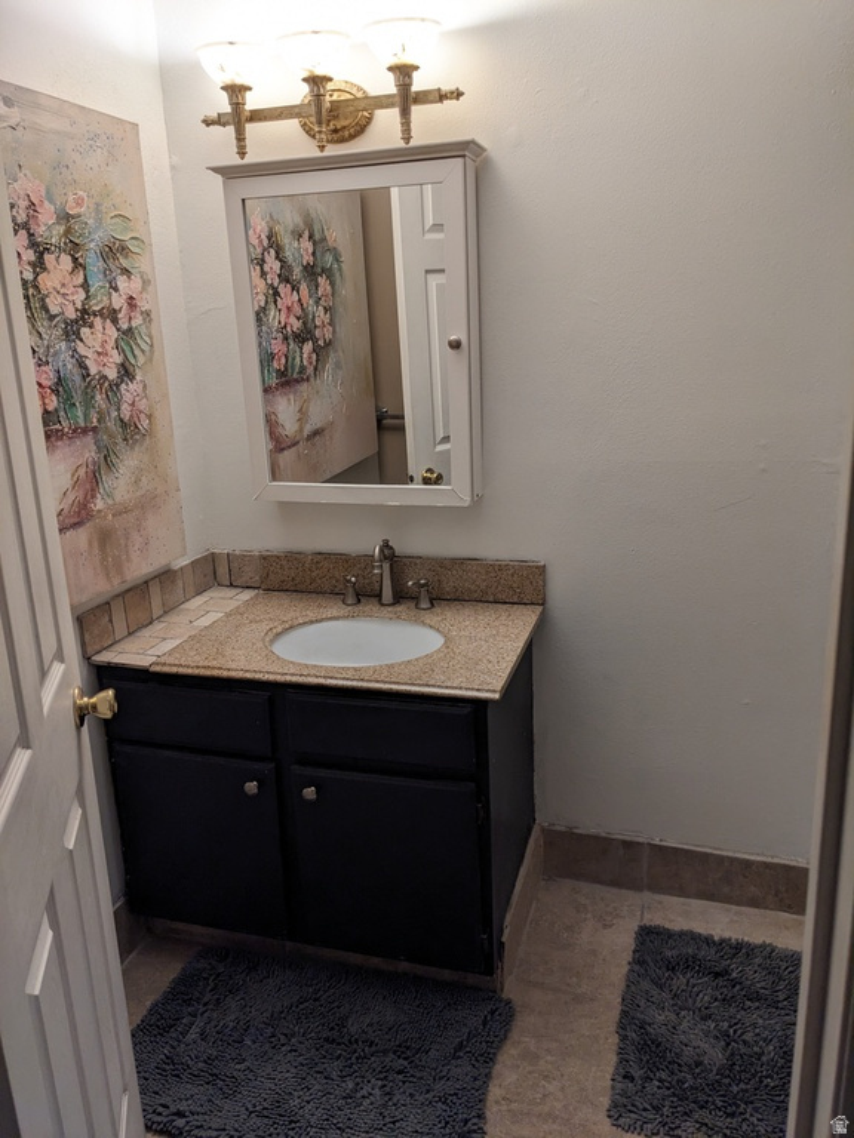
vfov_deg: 65.3
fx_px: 888
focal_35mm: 27
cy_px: 569
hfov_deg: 51.4
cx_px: 427
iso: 64
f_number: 1.73
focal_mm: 4.38
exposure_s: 1/24
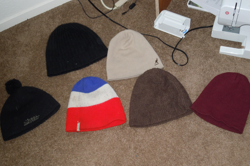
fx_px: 326
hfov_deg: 41.9
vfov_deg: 28.6
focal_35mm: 47
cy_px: 90
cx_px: 125
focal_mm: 8.1
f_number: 4.6
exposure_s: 1/30
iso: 320
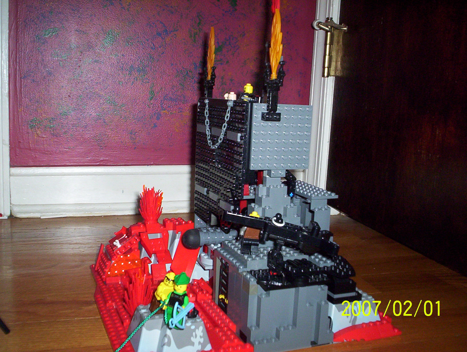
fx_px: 514
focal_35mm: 38
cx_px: 234
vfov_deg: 37.9
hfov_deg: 48.9
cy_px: 176
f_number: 4.5
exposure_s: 1/60
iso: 140
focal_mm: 4.99
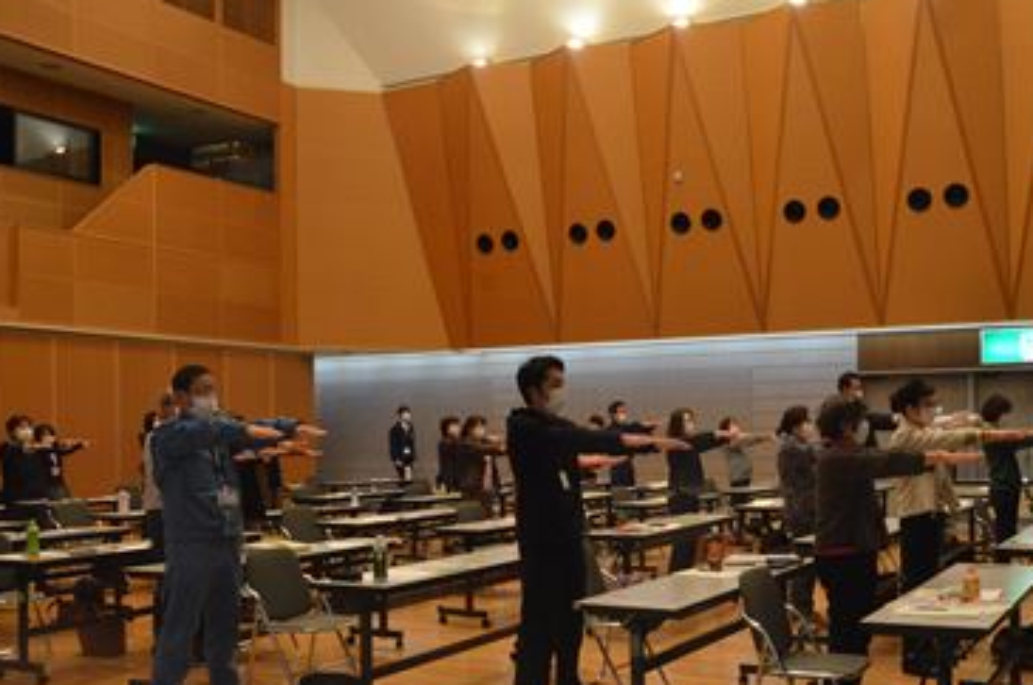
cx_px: 645
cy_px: 423
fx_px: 1060
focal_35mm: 37
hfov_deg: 51.4
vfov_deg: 35.6
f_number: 9
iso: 3200
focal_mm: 18
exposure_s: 1/30
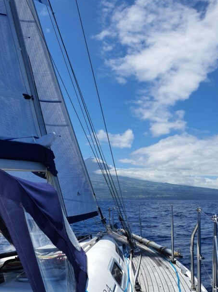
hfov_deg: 39.6
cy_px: 200
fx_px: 303
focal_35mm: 36
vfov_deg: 50.2
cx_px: 104
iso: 50
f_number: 2.4
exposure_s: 1/2432
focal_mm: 4.3
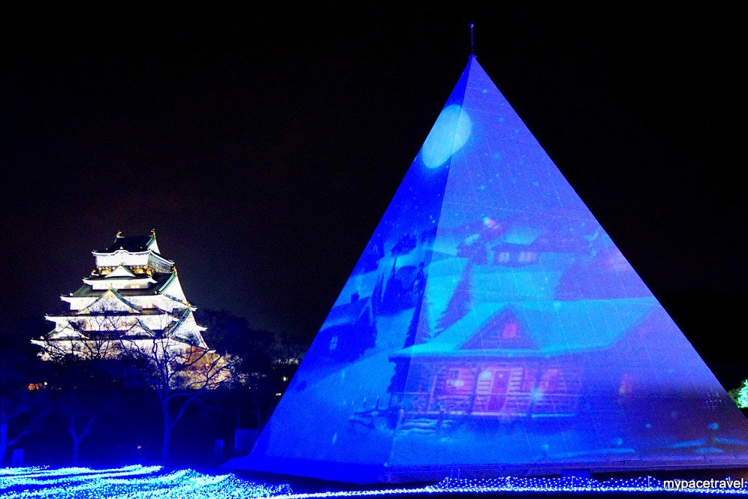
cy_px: 250
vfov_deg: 36.0
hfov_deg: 51.9
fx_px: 769
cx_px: 378
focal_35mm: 37
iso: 3200
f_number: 2.8
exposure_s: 1/50
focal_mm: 24
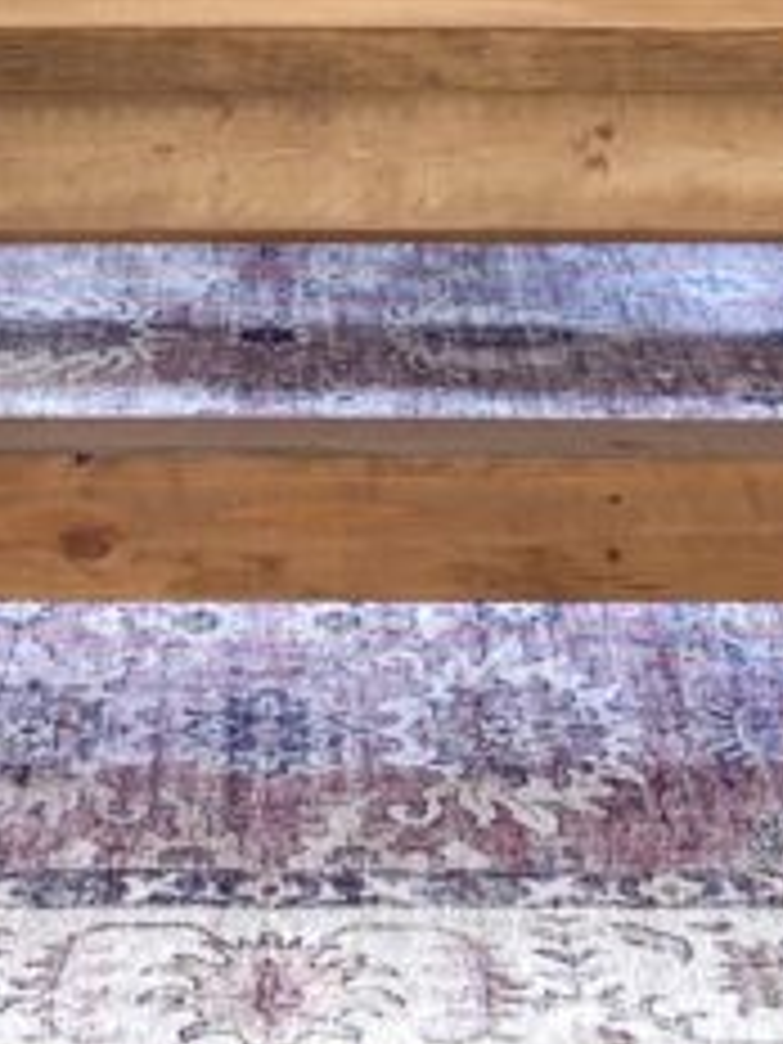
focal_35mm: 115
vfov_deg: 15.5
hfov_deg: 12.9
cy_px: -630
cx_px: 274
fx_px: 3468
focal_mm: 4.25
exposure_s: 1/110
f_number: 1.8
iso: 125
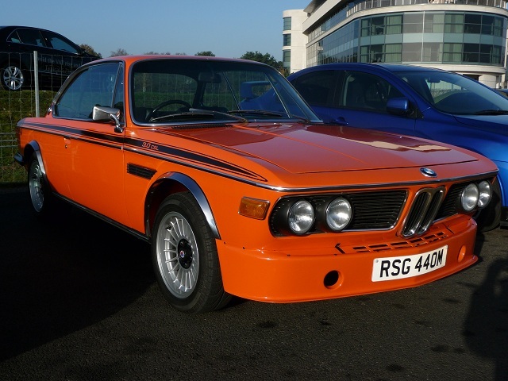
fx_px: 631
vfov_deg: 33.6
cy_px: 190
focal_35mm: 43
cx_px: 254
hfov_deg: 43.9
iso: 100
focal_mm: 7.1
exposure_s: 1/1000
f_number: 4
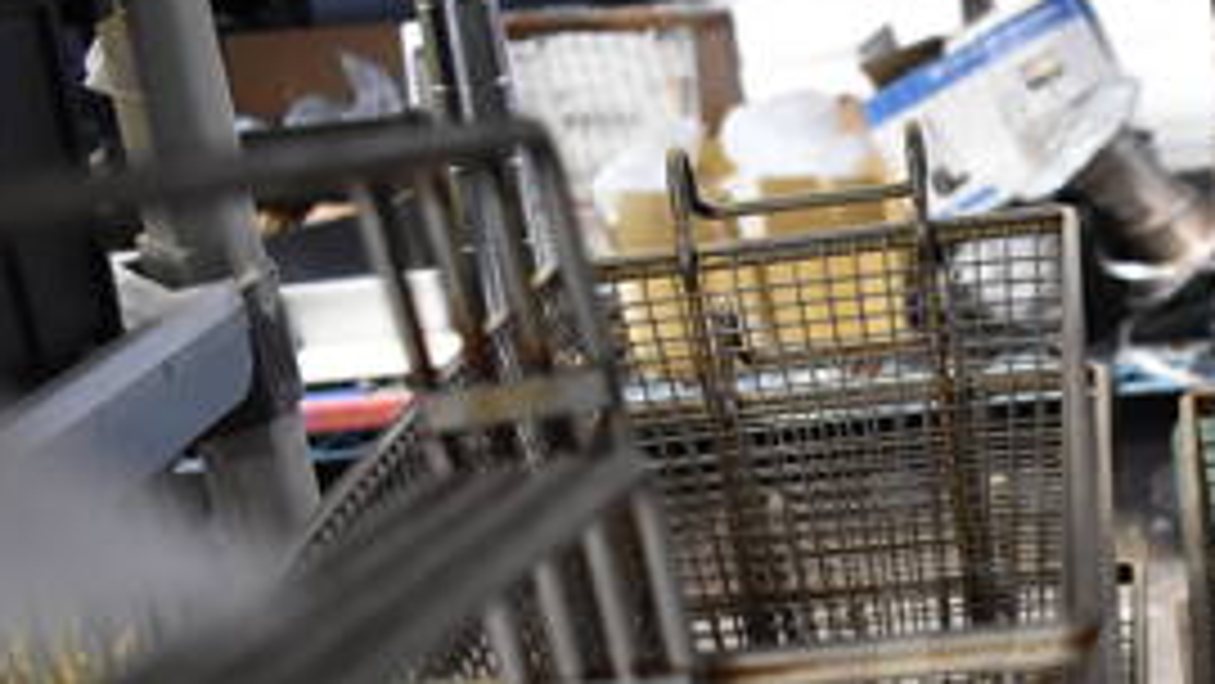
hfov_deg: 30.8
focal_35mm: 64
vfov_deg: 18.4
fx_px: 2062
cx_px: 1174
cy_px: 670
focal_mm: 18
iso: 2500
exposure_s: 1/30
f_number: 3.5
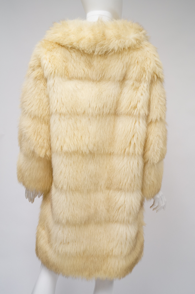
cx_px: 98
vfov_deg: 49.6
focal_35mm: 39
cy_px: 147
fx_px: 318
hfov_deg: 34.1
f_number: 4.5
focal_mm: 26
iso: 640
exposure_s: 1/60
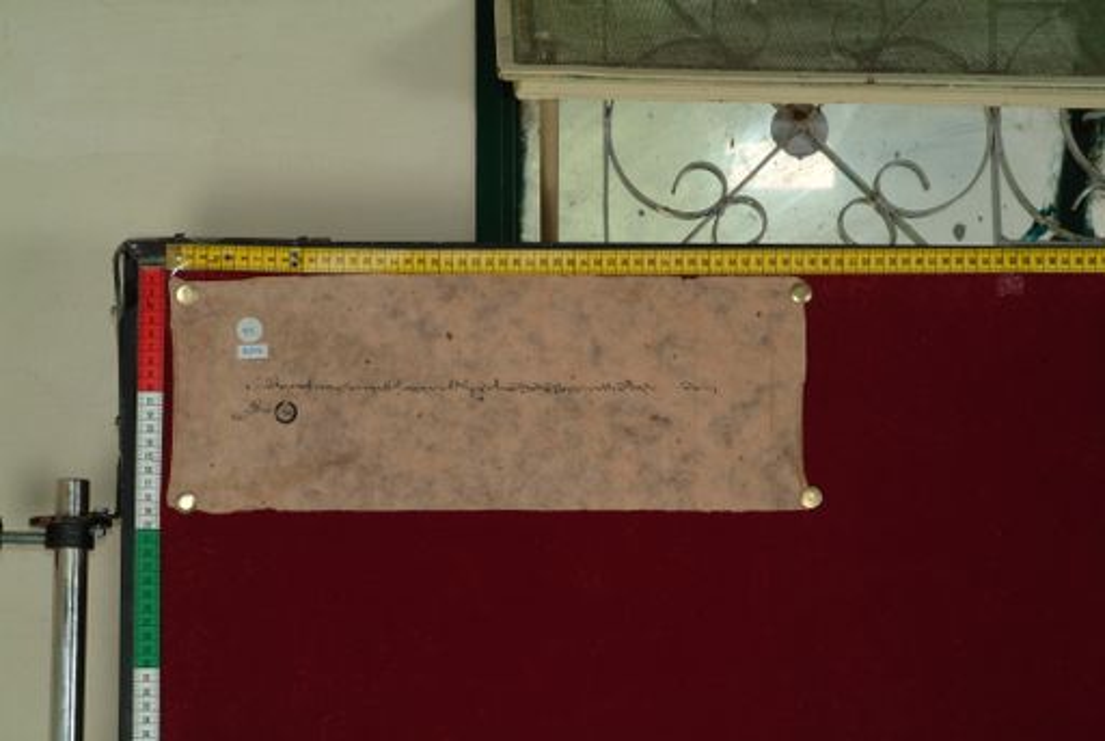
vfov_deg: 15.5
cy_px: 370
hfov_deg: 23.0
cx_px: 552
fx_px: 2720
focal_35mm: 88
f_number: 13
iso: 160
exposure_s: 1/20
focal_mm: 59
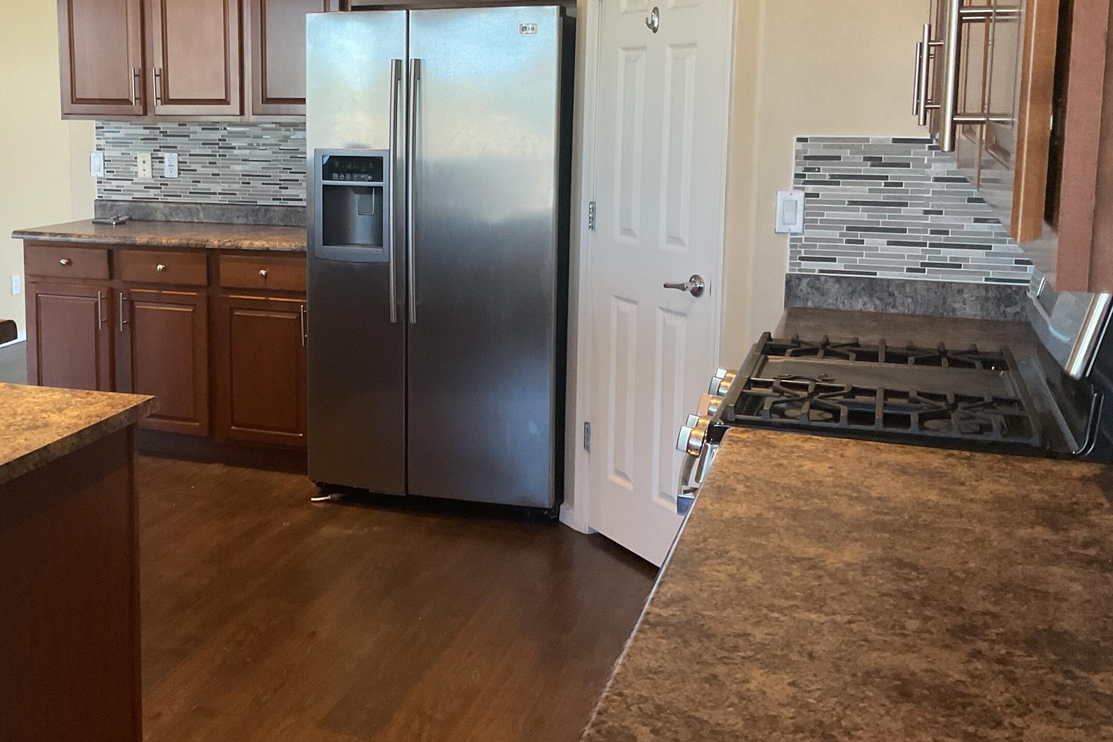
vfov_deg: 31.7
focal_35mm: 42
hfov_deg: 45.6
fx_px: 1298
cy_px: 260
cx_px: 354
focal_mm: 3
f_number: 1.8
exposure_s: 1/60
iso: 100
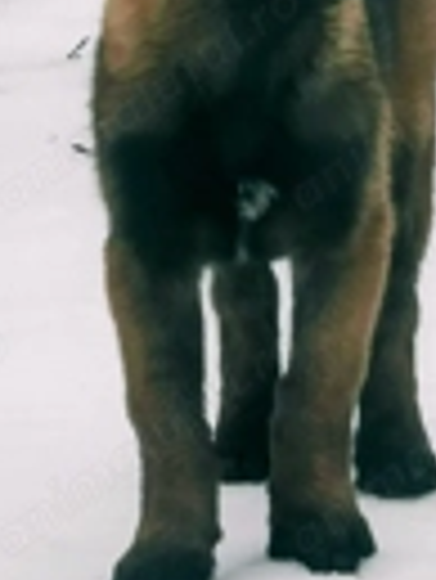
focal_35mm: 456
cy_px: 175
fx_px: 7645
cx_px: 328
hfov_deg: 3.3
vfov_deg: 4.3
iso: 50
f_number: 3.4
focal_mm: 14.46
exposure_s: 1/218
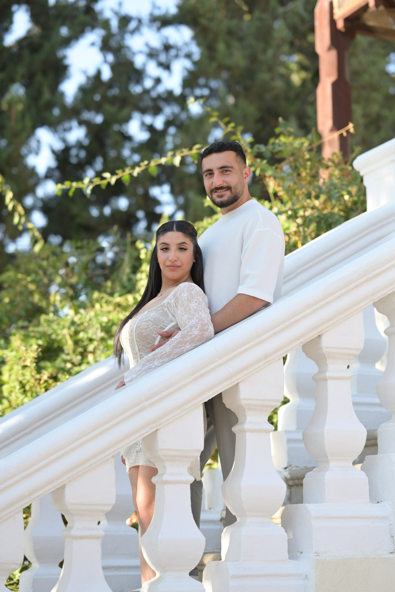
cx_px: 198
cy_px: 296
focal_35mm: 85
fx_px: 1399
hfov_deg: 16.1
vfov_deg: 23.9
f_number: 2.5
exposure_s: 1/1000
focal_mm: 85
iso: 200
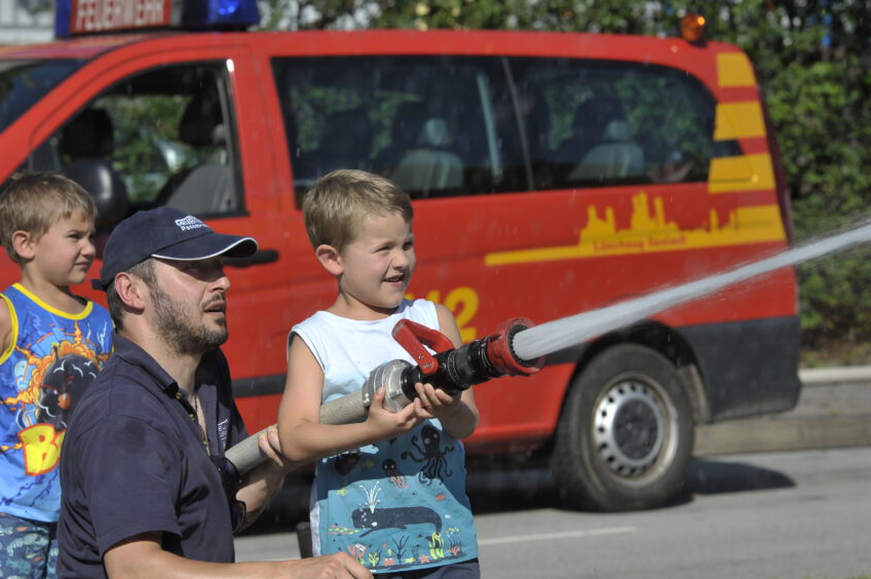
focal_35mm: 169
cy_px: 305
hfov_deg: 12.2
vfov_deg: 8.1
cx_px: 387
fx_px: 4086
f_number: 8
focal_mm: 140
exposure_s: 1/640
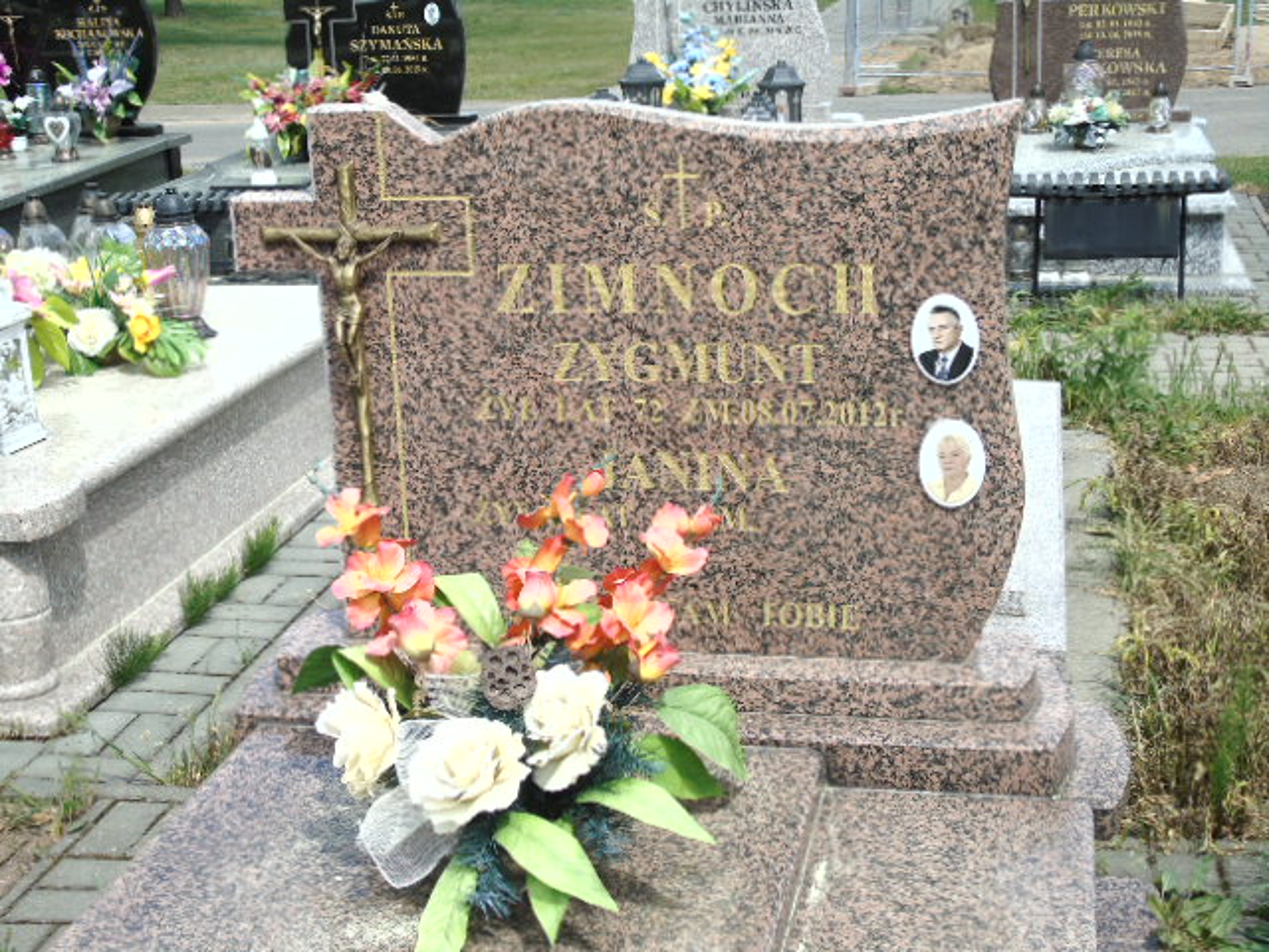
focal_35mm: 54
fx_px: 1980
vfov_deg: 27.0
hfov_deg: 35.5
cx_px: 634
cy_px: 476
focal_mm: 9.6
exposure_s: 1/400
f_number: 4.3
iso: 80
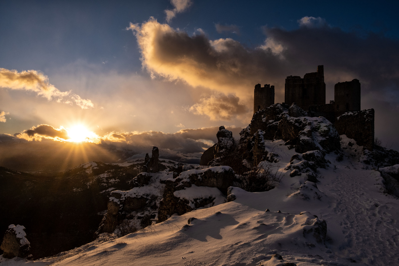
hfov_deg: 73.7
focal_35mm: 24
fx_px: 266
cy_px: 133
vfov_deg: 53.1
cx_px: 200
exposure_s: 1/320
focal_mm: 16
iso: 160
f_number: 11
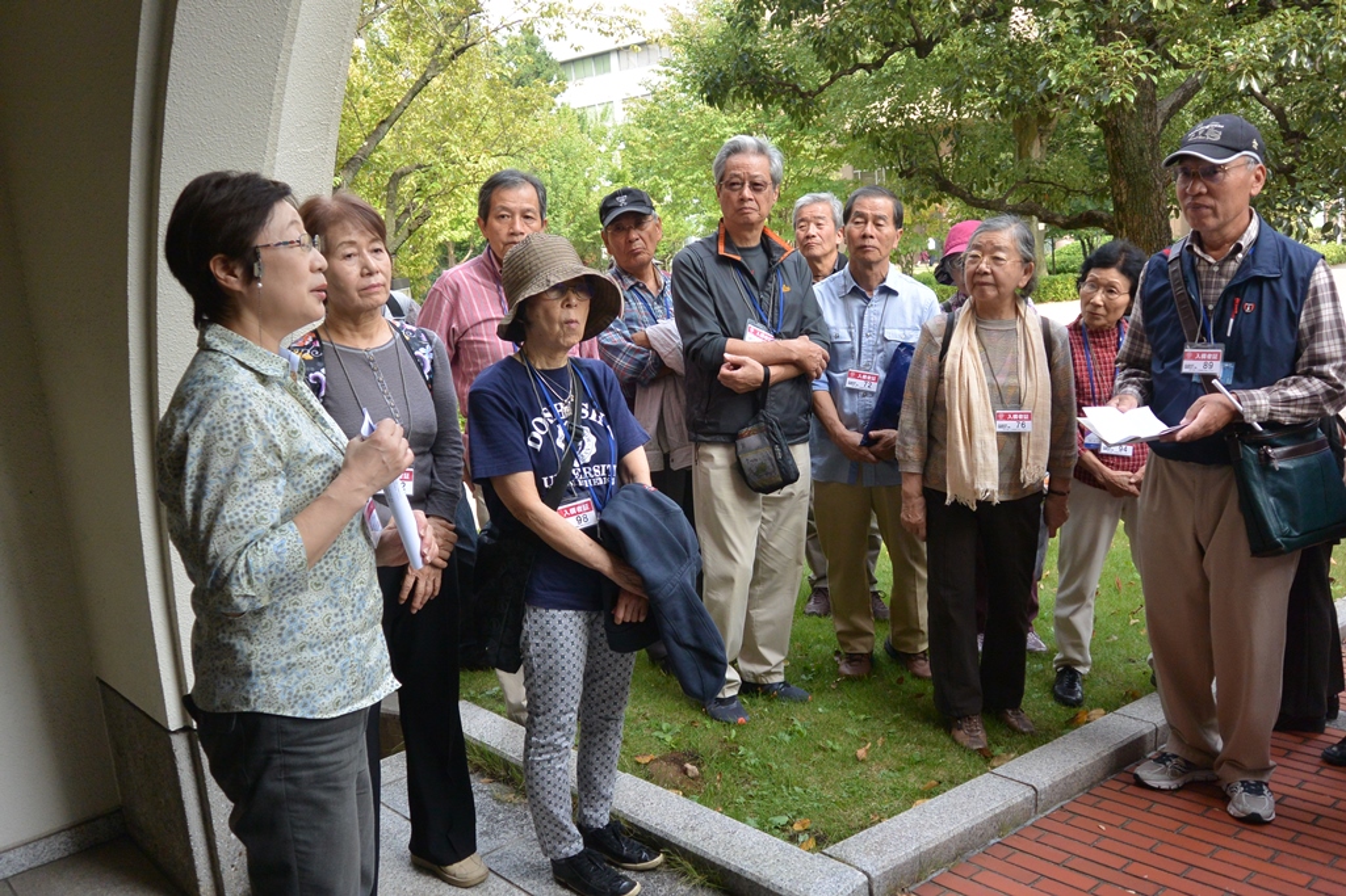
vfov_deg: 43.6
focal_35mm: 30
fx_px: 1121
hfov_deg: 61.9
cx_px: 673
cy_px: 448
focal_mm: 11.4
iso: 200
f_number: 4
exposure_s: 1/250
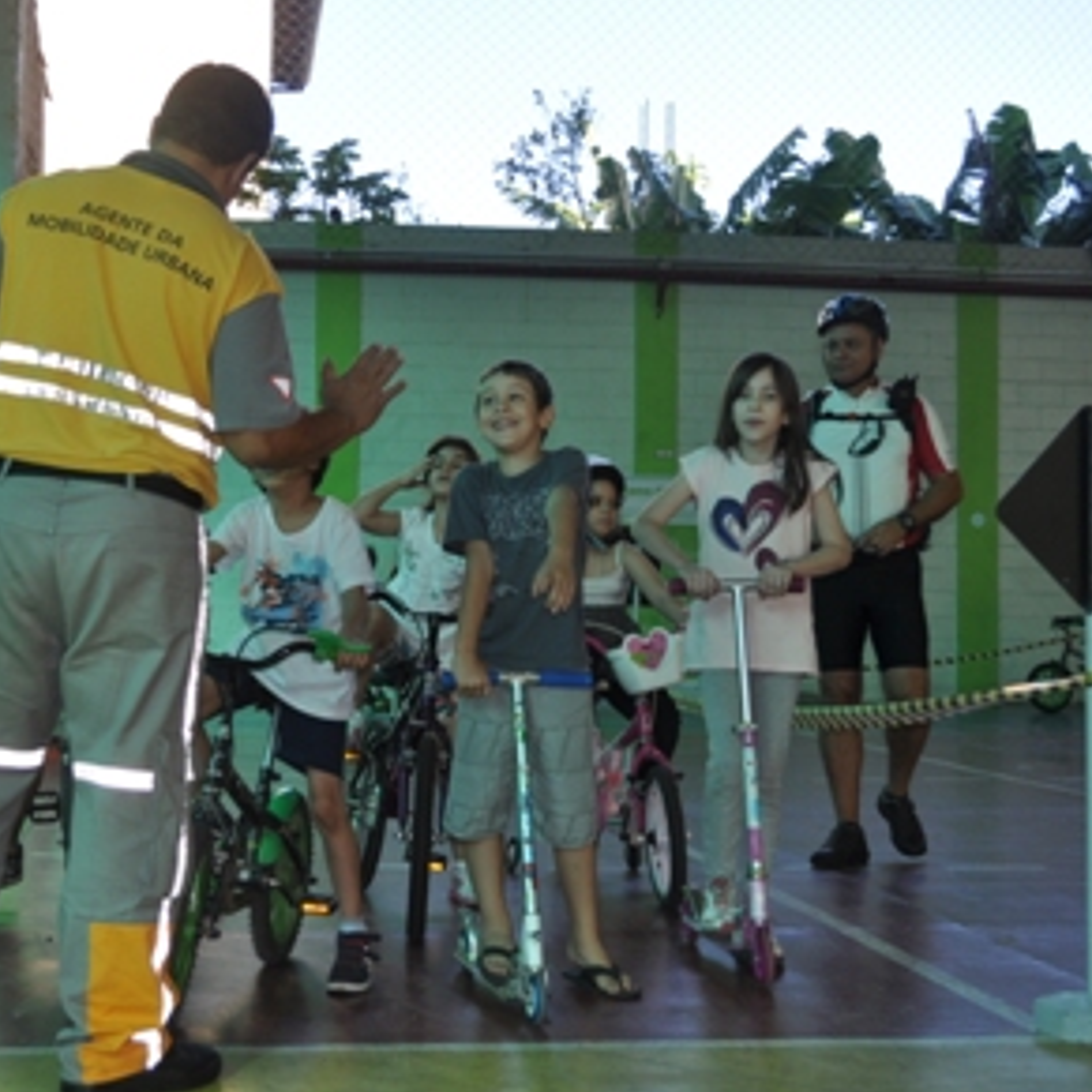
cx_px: 428
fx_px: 1820
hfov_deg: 33.3
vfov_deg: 33.4
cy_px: 544
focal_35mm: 51
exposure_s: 1/200
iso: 200
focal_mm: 26
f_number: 4.2
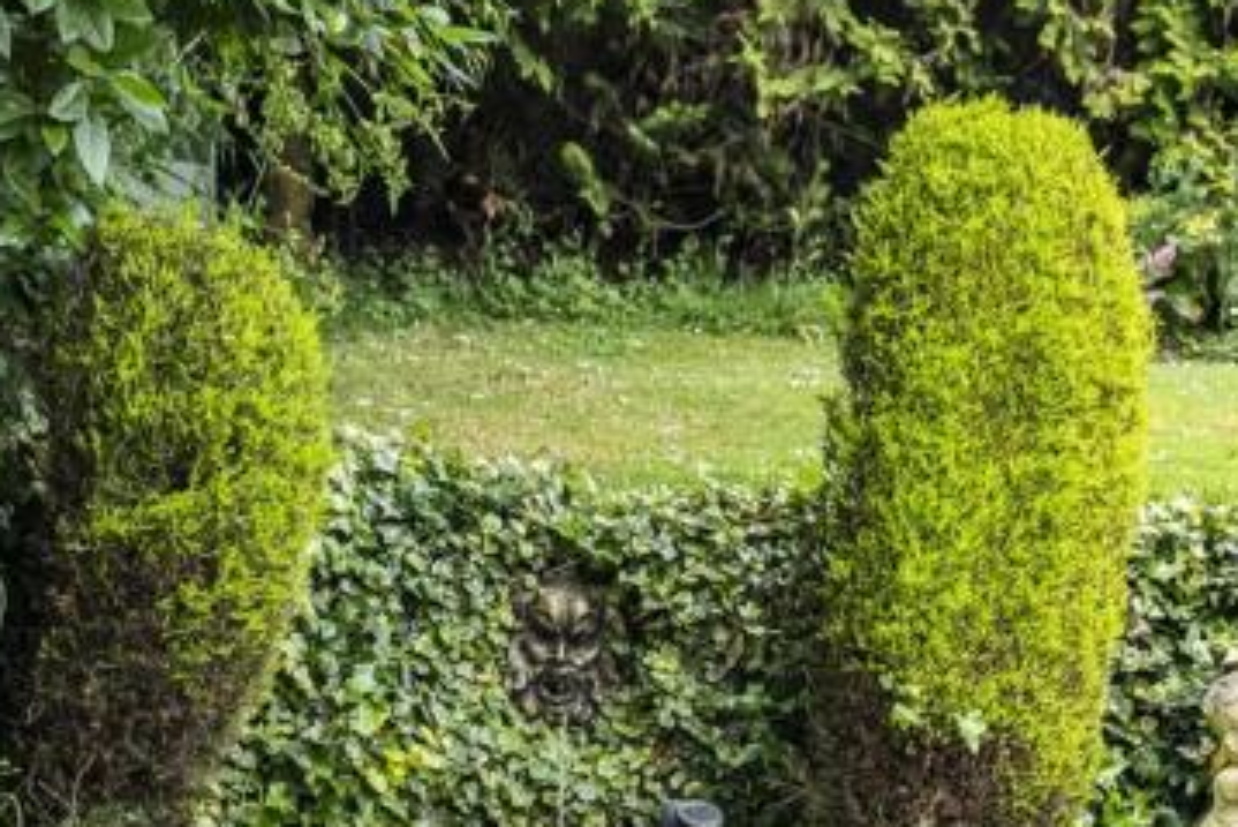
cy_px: 486
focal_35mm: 64
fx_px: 2202
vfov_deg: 21.2
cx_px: 565
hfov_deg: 31.4
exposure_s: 1/320
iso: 200
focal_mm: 35
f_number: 8
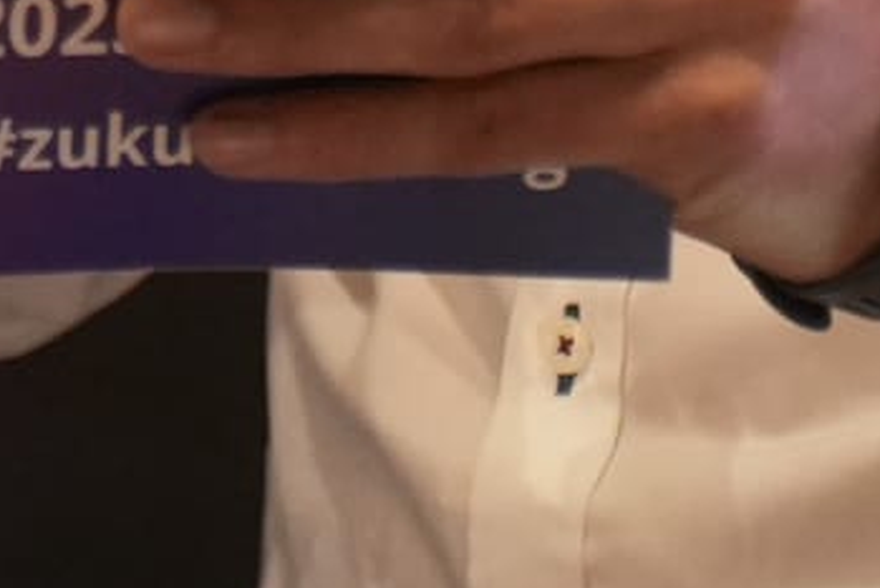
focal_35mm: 916
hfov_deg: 2.3
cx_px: 154
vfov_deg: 1.5
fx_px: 22399
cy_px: -1508
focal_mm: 125
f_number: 3.2
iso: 4000
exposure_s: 1/100
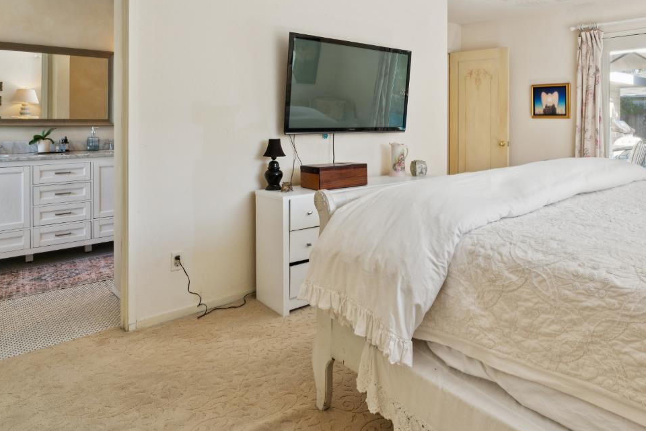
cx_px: 409
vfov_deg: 49.8
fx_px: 449
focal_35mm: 25
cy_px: 125
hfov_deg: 70.2
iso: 320
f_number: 11
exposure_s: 1/40
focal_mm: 16
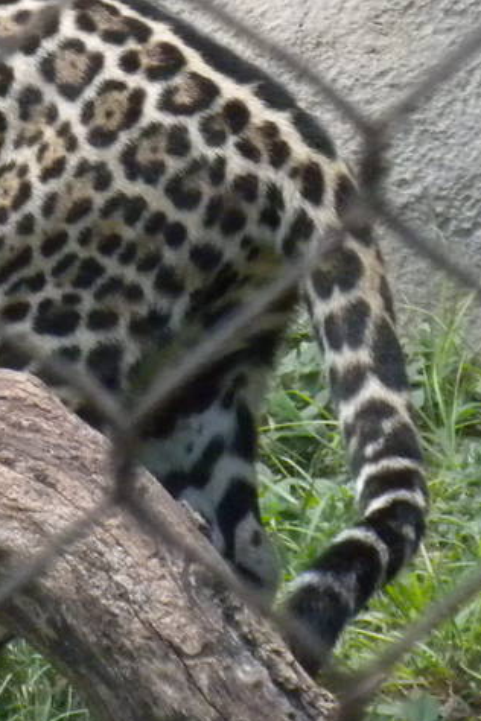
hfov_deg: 3.3
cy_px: 84
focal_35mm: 418
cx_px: -446
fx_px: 8377
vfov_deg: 4.9
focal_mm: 21
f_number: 5.1
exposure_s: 1/406
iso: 400
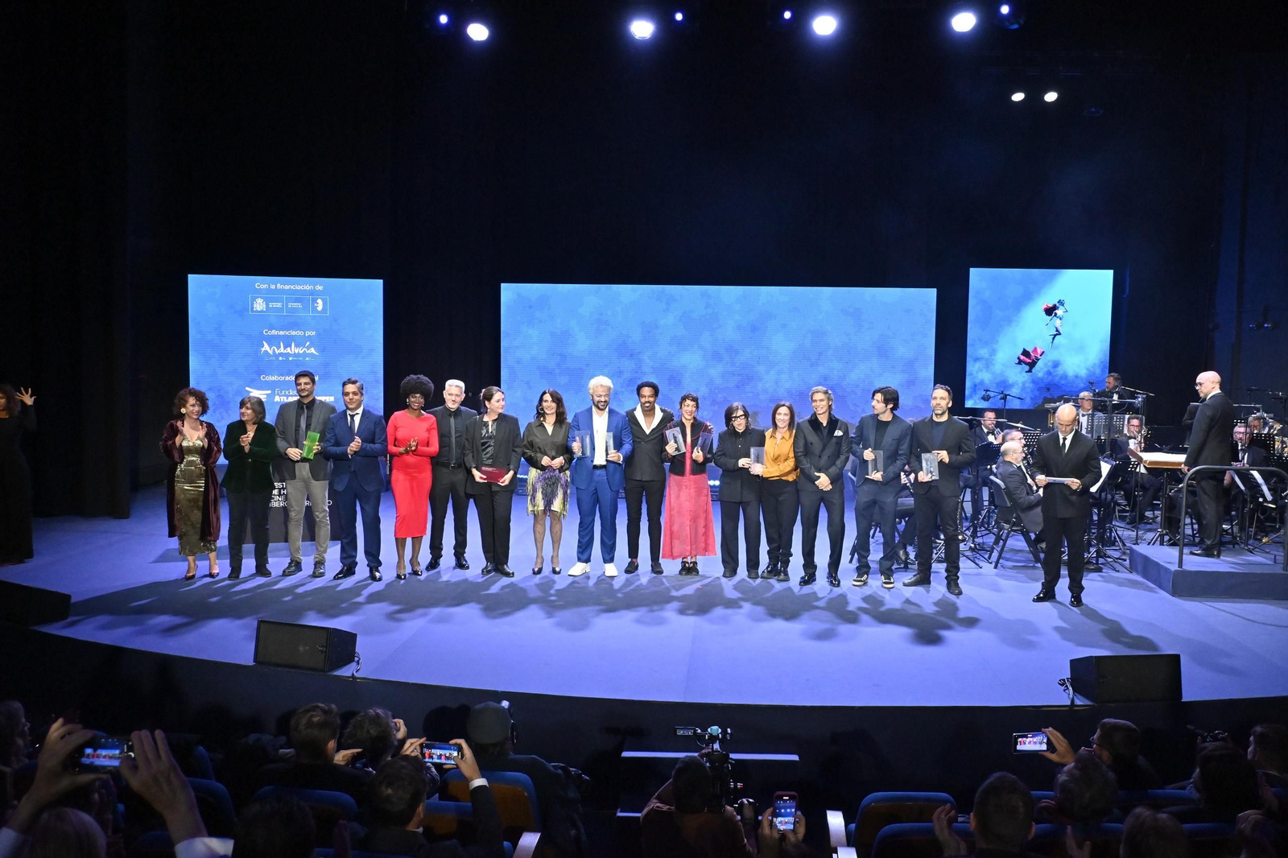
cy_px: 429
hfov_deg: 57.2
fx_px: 1180
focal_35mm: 33
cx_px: 644
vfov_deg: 40.0
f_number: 5.6
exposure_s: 1/200
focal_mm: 22
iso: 3200
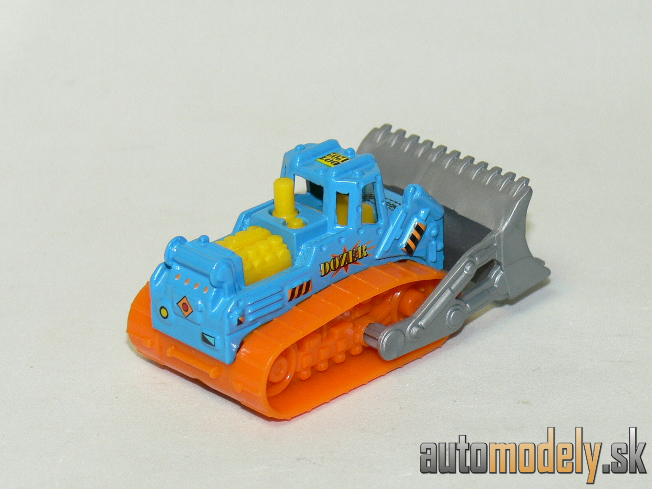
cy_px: 244
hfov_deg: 12.0
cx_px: 326
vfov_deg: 9.0
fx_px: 3108
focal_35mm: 165
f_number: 3.2
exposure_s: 1/30
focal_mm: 21.9
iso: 100
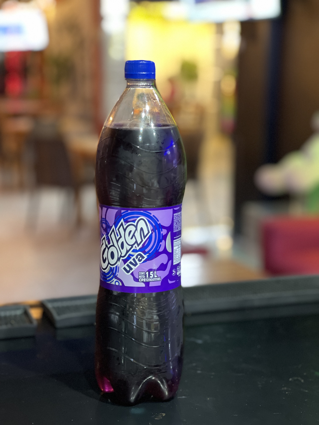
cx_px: 160
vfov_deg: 30.3
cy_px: 212
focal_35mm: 64
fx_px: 786
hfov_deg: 22.9
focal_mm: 7.5
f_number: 2.2
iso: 400
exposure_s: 1/24
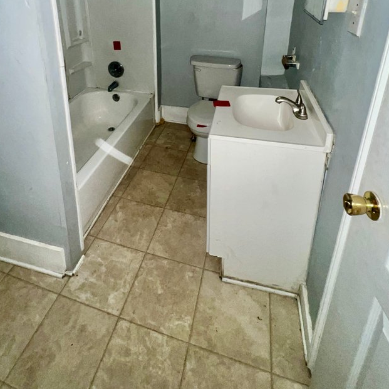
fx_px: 267
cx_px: 163
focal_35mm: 21
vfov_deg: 64.7
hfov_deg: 71.6
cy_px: 69
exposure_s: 1/30
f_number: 1.8
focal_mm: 1.57
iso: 125
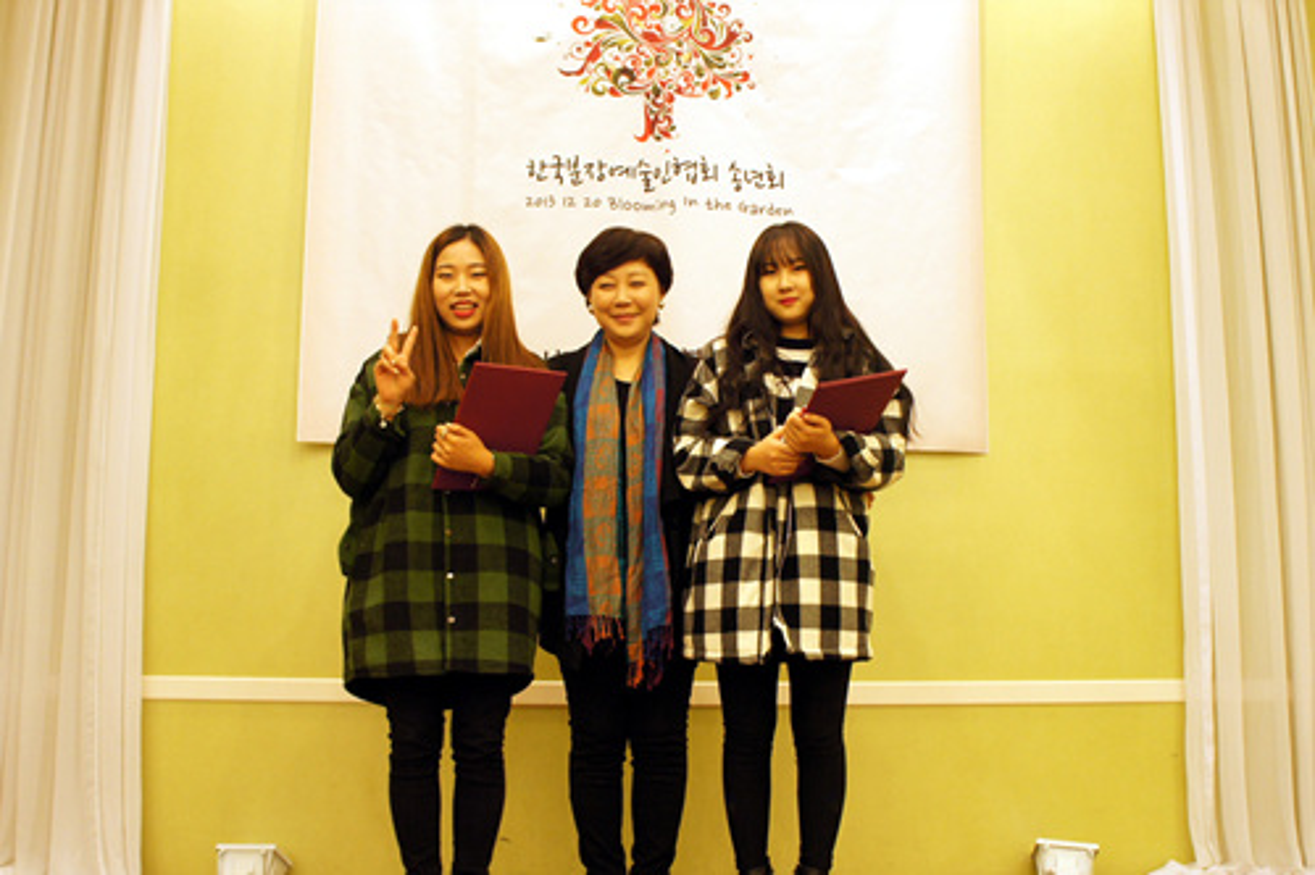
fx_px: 986
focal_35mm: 27
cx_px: 658
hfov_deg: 67.4
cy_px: 438
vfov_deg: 47.9
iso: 640
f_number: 4.5
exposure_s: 1/30
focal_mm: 18
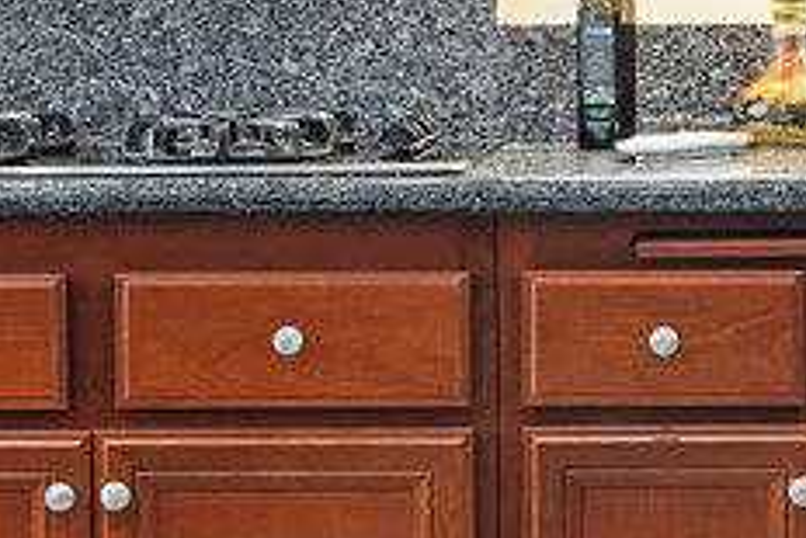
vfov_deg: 10.6
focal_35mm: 128
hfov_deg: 15.9
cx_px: 657
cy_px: -50
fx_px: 2867
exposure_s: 1/8
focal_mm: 29
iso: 500
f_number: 8
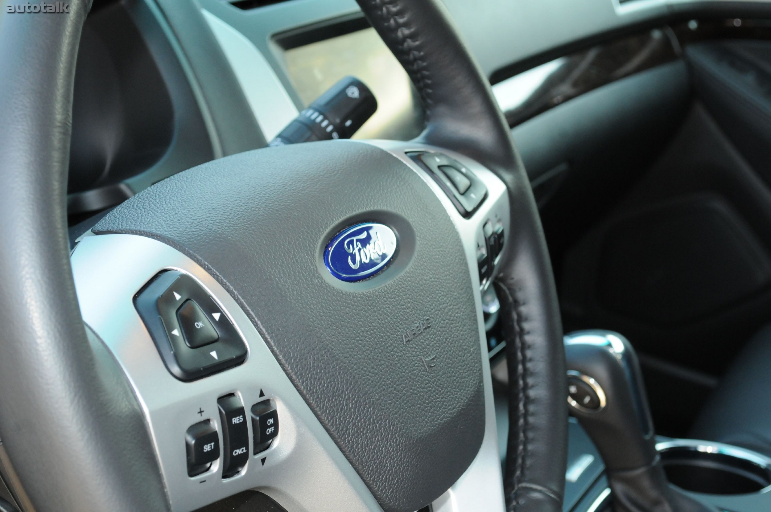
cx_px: 386
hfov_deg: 31.9
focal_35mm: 63
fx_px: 1348
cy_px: 256
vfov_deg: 21.5
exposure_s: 1/60
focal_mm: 42
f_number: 8
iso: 1000
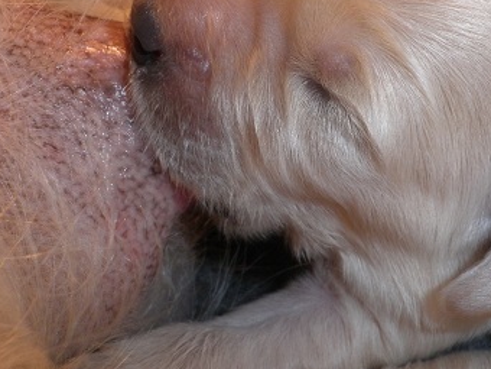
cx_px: 302
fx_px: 752
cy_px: 108
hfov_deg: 36.0
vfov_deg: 27.3
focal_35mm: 53
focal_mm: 6.3
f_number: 5.6
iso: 160
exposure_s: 1/30
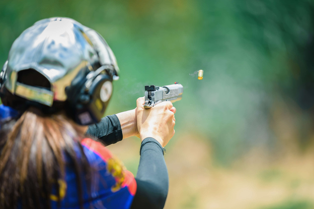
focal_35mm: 201
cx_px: 157
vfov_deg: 6.8
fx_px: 1753
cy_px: 104
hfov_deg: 10.2
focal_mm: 200
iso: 100
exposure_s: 1/640
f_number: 2.8
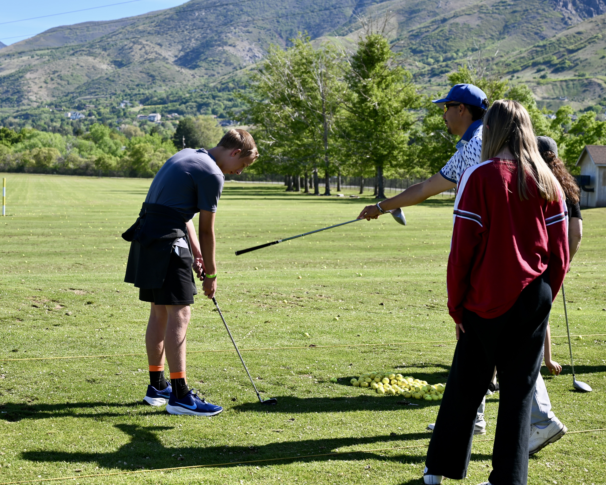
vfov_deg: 23.1
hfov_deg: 28.6
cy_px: 245
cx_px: 241
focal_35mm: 66
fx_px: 1184
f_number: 6.3
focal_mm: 58
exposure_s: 1/320
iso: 100
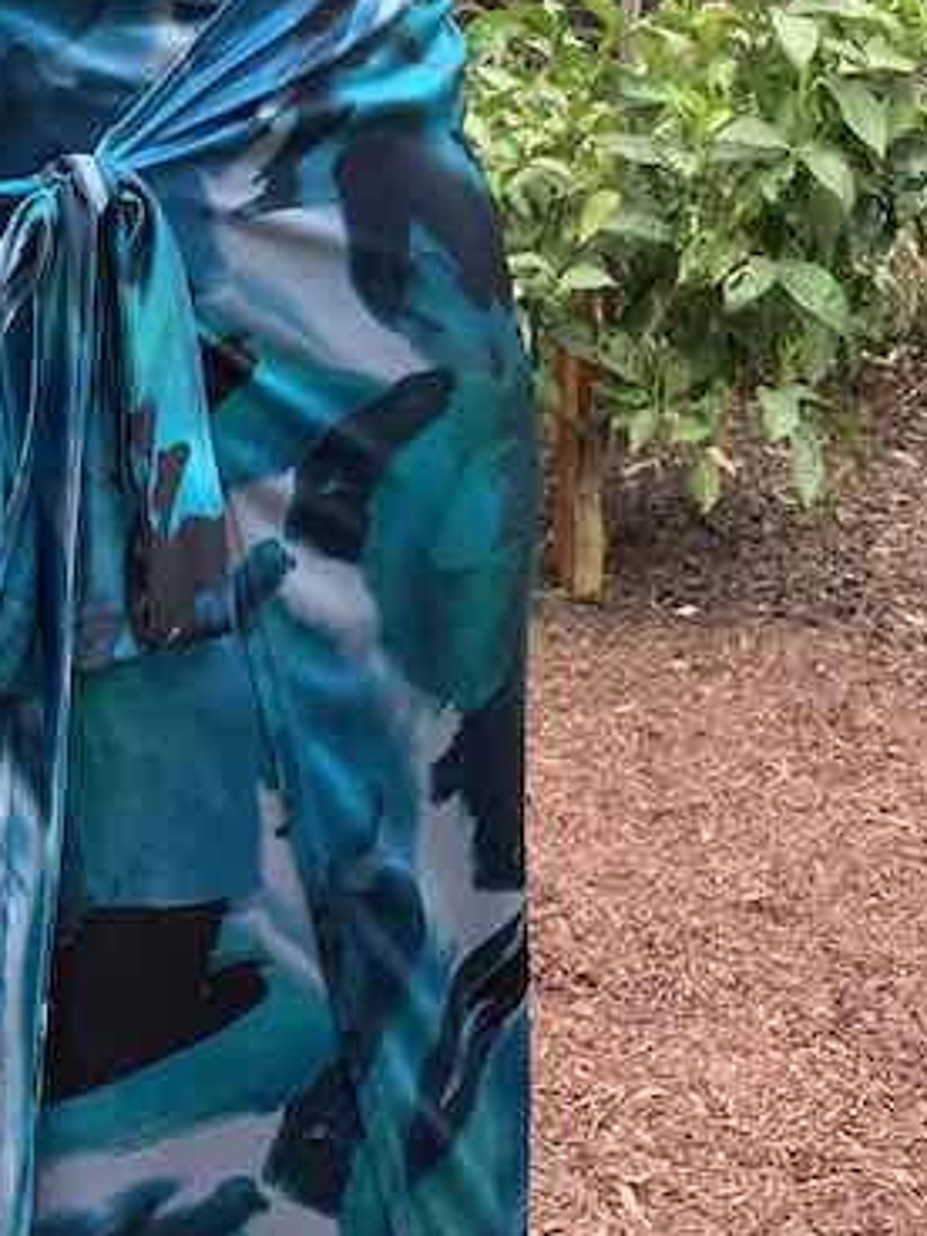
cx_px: 227
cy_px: 141
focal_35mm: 106
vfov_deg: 18.3
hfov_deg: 13.9
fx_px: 3785
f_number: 2.4
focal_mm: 6
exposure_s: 1/122
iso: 100
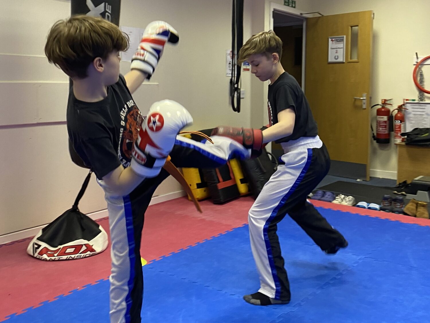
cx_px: 215
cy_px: 162
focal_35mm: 26
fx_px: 323
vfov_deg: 53.1
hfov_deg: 67.3
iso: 160
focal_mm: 4.25
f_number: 1.8
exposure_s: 1/50
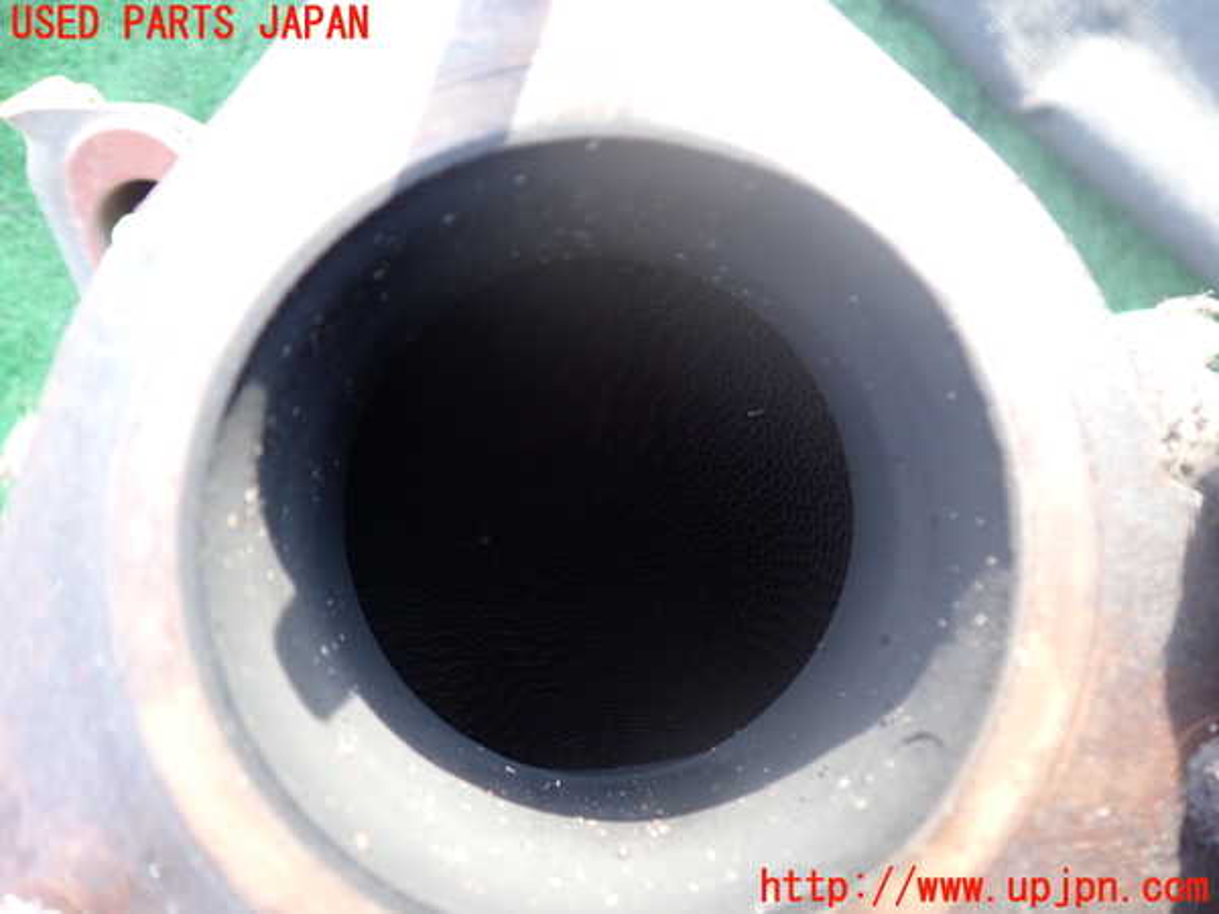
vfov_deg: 46.8
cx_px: 610
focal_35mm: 30
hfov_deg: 60.0
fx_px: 1056
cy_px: 457
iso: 200
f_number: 2.3
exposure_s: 1/100
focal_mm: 5.4
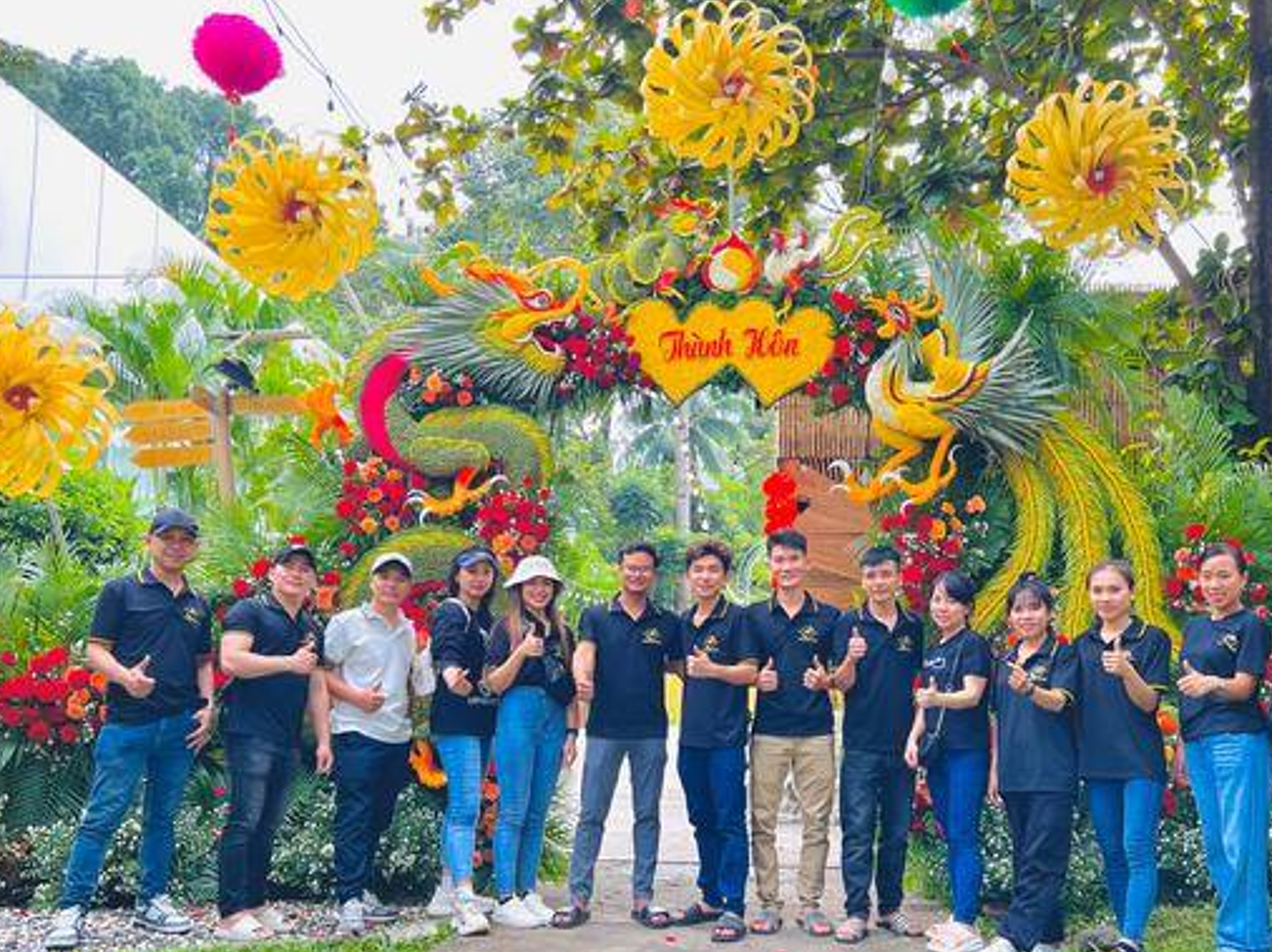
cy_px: 564
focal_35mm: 36
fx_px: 1322
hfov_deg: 51.3
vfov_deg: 39.5
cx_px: 681
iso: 50
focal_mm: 5.7
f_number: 1.5
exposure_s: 1/383
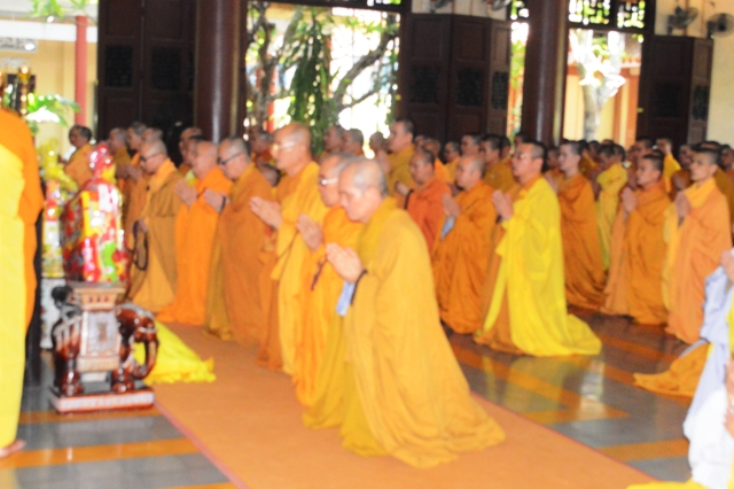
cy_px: 244
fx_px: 1070
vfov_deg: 25.7
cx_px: 367
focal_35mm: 52
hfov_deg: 37.9
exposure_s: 1/50
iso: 3200
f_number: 11
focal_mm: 35
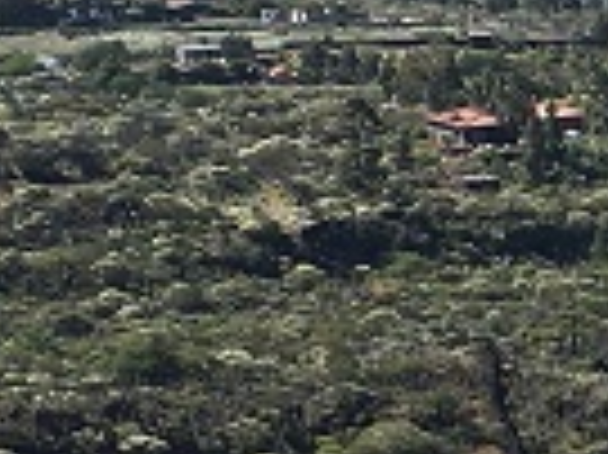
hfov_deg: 8.7
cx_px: 1018
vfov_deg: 6.7
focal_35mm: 220
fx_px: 3861
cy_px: 526
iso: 25
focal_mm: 4.15
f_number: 2.2
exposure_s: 1/1350
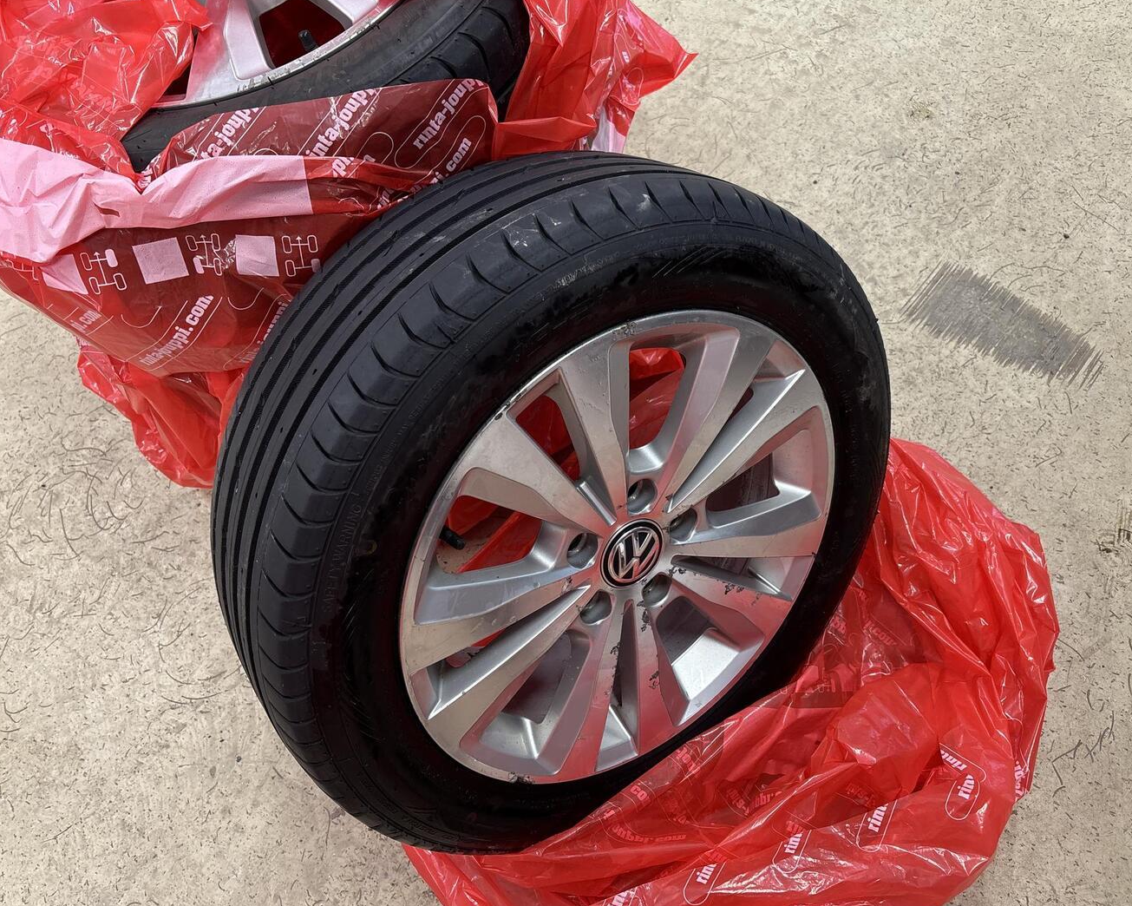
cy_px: 449
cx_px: 575
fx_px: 938
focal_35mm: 28
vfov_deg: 51.5
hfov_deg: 62.2
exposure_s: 1/50
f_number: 1.6
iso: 125
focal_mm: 5.96
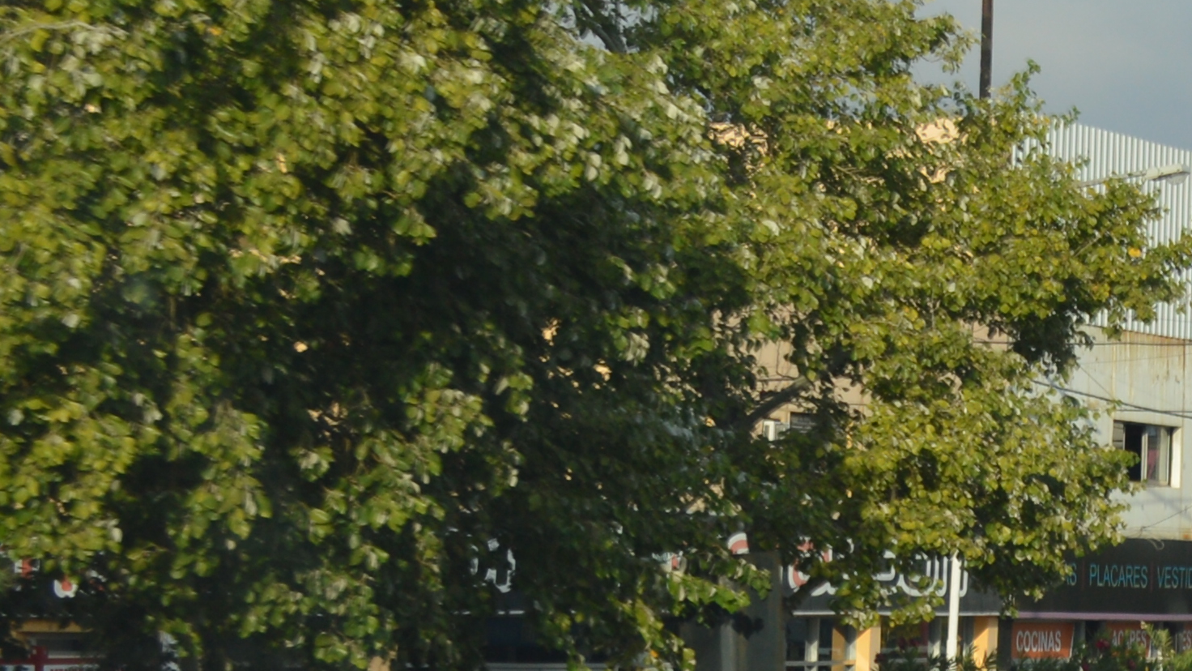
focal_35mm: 154
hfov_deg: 12.8
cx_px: 2046
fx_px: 4867
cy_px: -304
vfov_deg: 7.7
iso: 100
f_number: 7.1
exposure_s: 1/200
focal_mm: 24
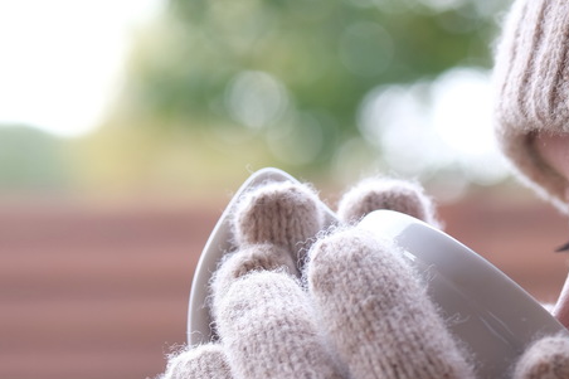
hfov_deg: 12.0
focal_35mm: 170
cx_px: 463
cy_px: 399
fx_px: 2686
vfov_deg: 8.0
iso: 200
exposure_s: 1/60
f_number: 3.6
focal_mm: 50
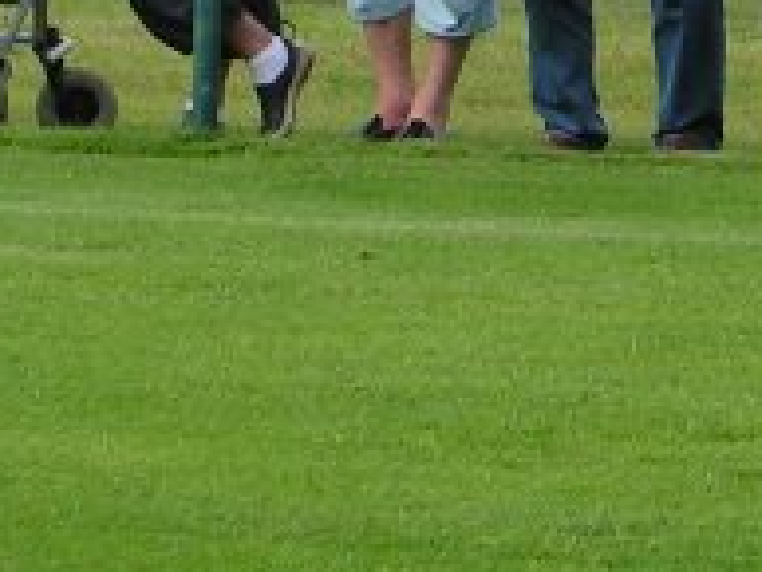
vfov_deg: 3.4
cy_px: -217
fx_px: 9493
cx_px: 778
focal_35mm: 431
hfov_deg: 4.6
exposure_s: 1/250
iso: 50
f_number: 5.6
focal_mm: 15.9
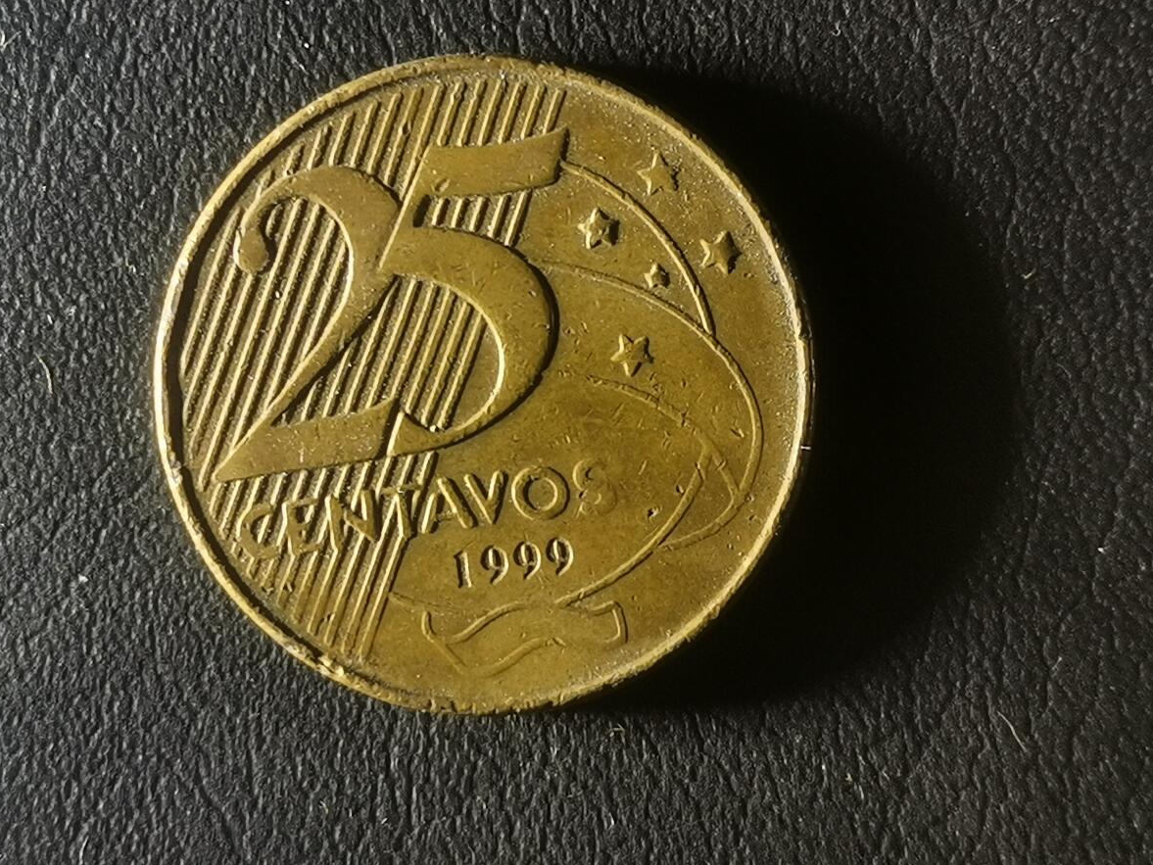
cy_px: 364
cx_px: 489
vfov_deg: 16.8
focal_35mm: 88
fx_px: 2931
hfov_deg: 22.2
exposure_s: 1/481
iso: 50
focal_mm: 4.75
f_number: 1.8
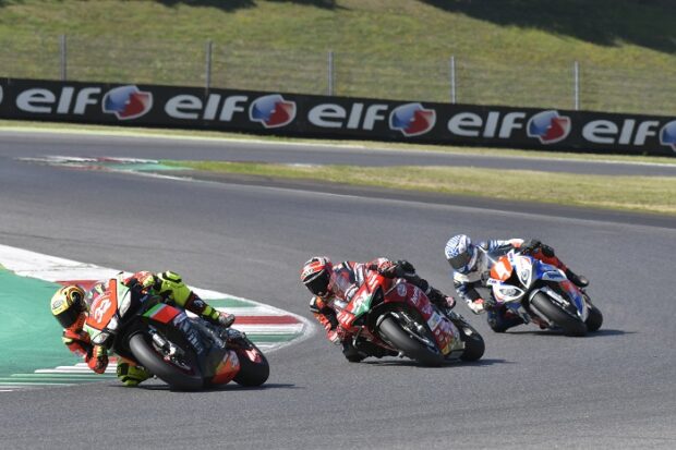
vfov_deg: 3.7
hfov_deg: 5.5
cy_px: 225
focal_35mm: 375
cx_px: 338
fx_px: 7039
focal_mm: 250
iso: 400
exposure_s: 1/1000
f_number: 8
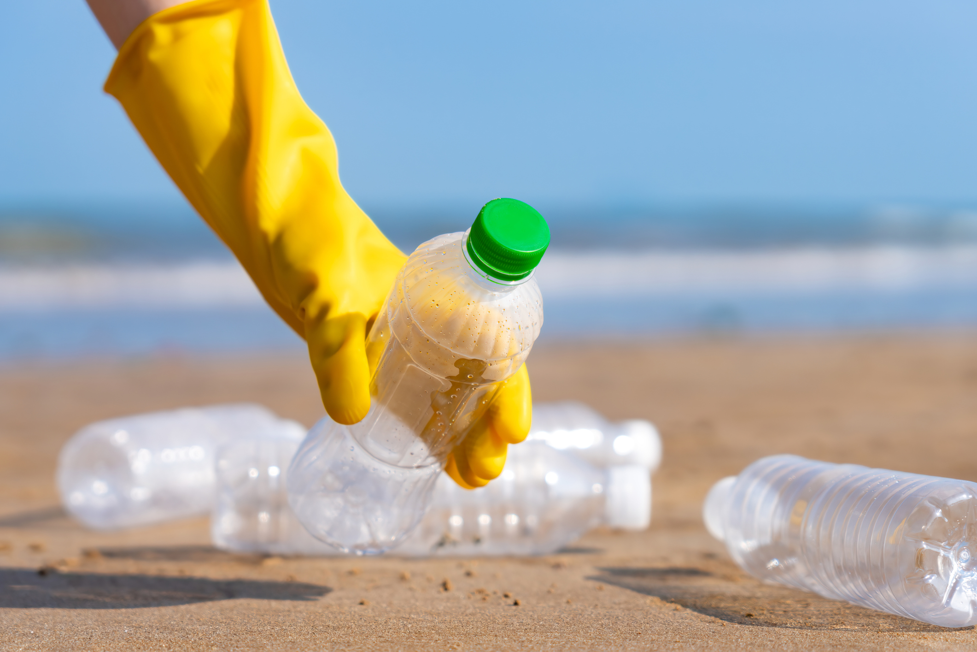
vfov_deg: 19.5
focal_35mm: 70
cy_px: 326
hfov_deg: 28.8
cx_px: 488
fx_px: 1900
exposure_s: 1/4000
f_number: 2.8
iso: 200
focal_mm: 70
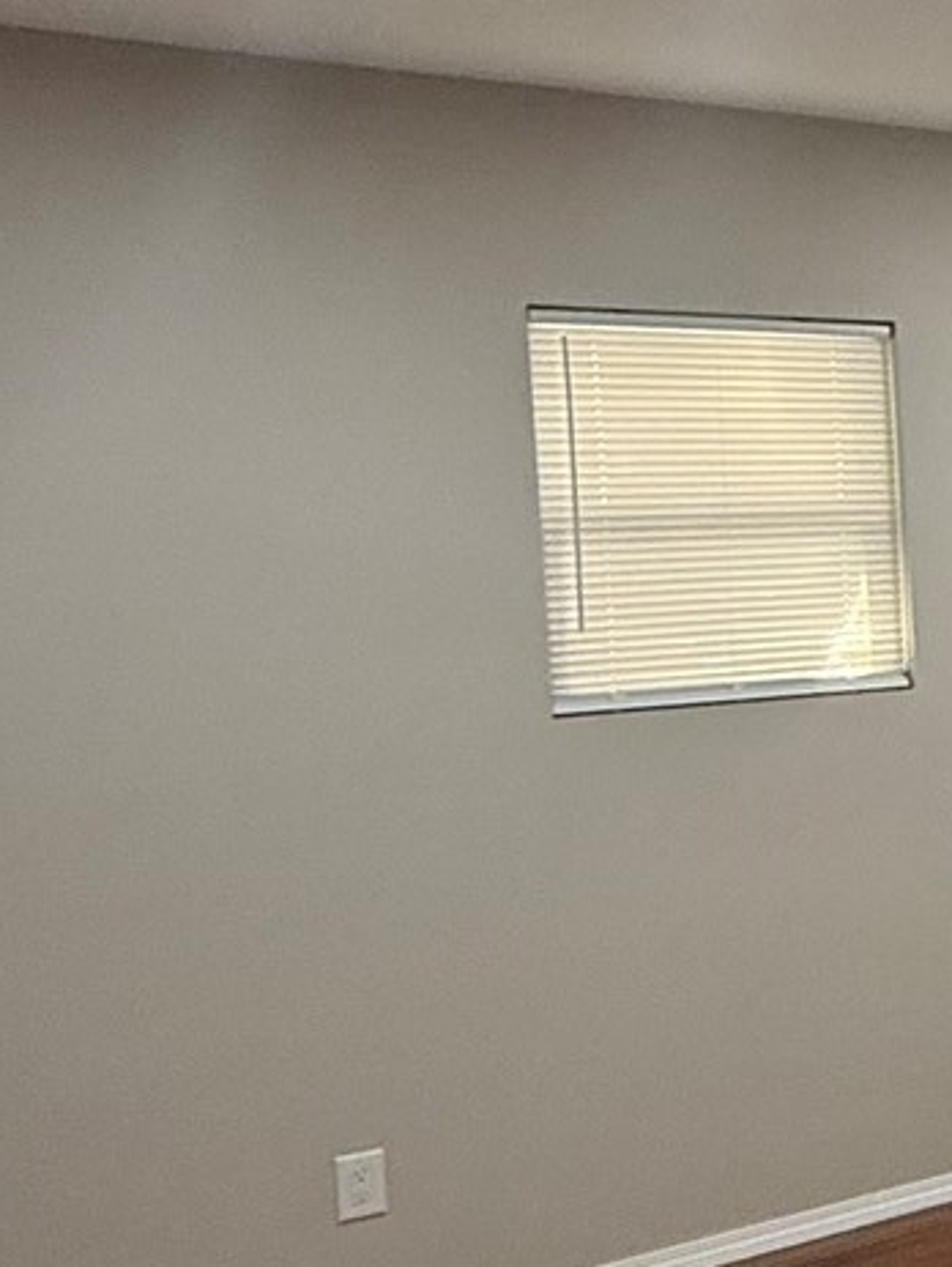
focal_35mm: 58
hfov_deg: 19.2
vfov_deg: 33.2
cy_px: 659
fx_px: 2124
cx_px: 1704
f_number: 2.2
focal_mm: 2.22
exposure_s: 1/120
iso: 200
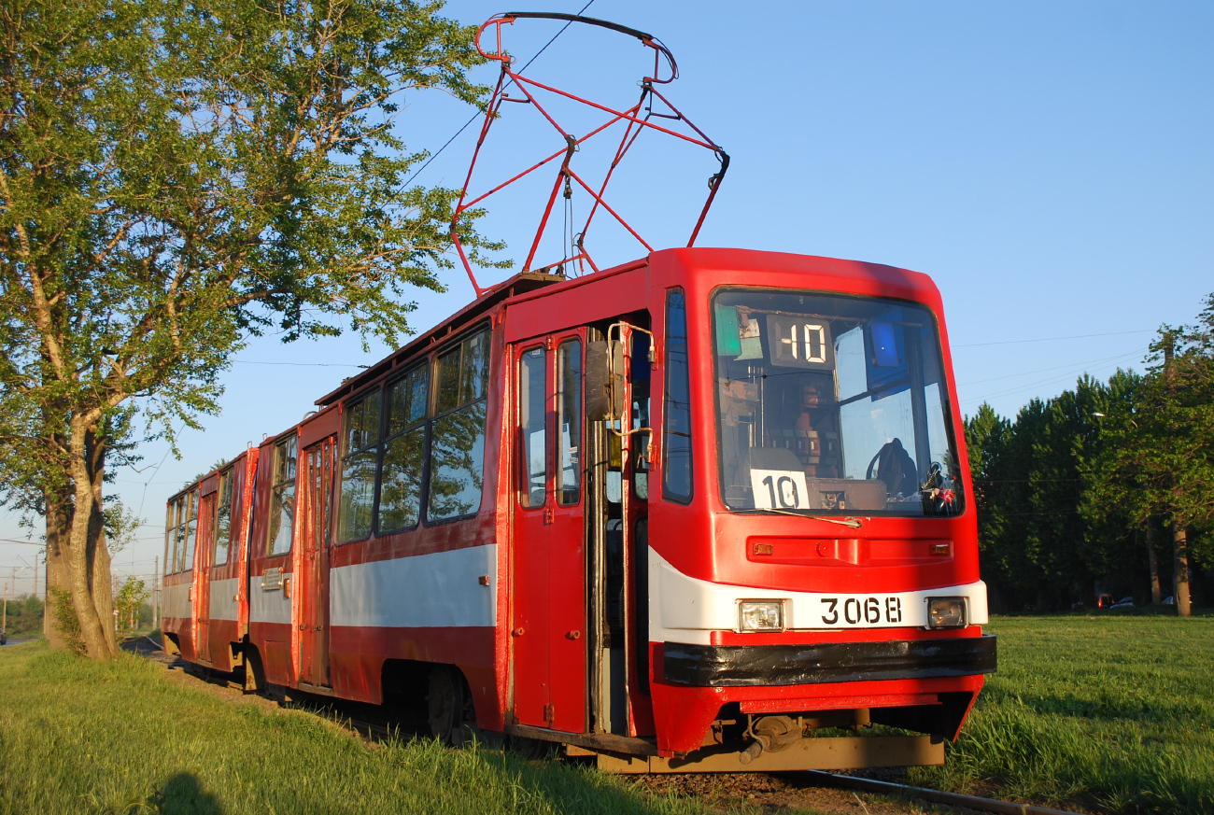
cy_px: 408
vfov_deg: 31.0
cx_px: 607
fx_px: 1470
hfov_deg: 44.9
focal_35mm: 44
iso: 100
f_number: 6.3
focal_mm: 29
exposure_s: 1/160
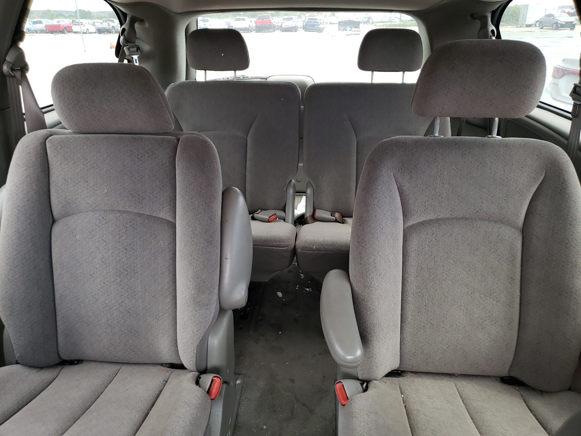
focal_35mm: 26
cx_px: 290
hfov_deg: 67.3
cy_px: 218
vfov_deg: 53.1
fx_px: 436
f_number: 1.5
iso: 58
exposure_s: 1/60.2
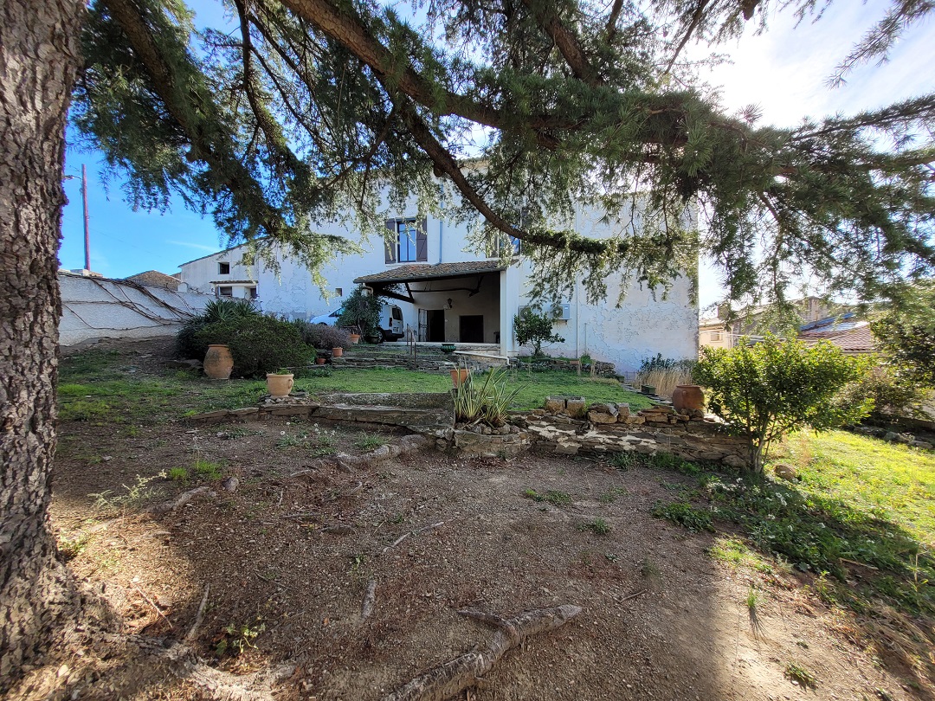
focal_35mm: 13
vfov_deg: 89.9
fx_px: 351
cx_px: 468
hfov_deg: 106.2
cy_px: 350
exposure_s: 1/371
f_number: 2.2
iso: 40
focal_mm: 1.74
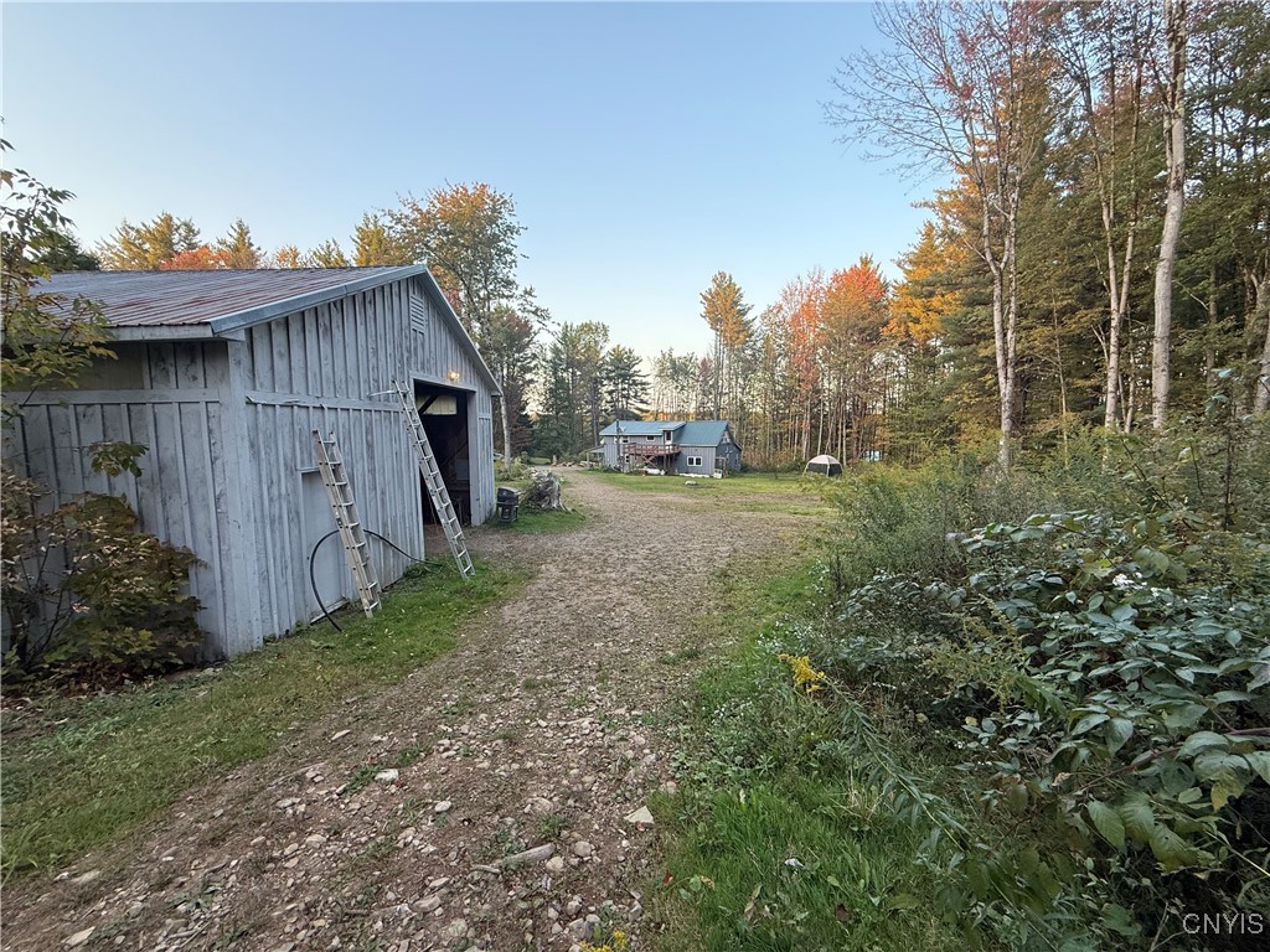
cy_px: 476
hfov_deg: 102.1
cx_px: 635
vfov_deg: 85.7
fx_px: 514
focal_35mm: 14
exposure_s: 1/106
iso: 64
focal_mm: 2.22
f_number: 2.2
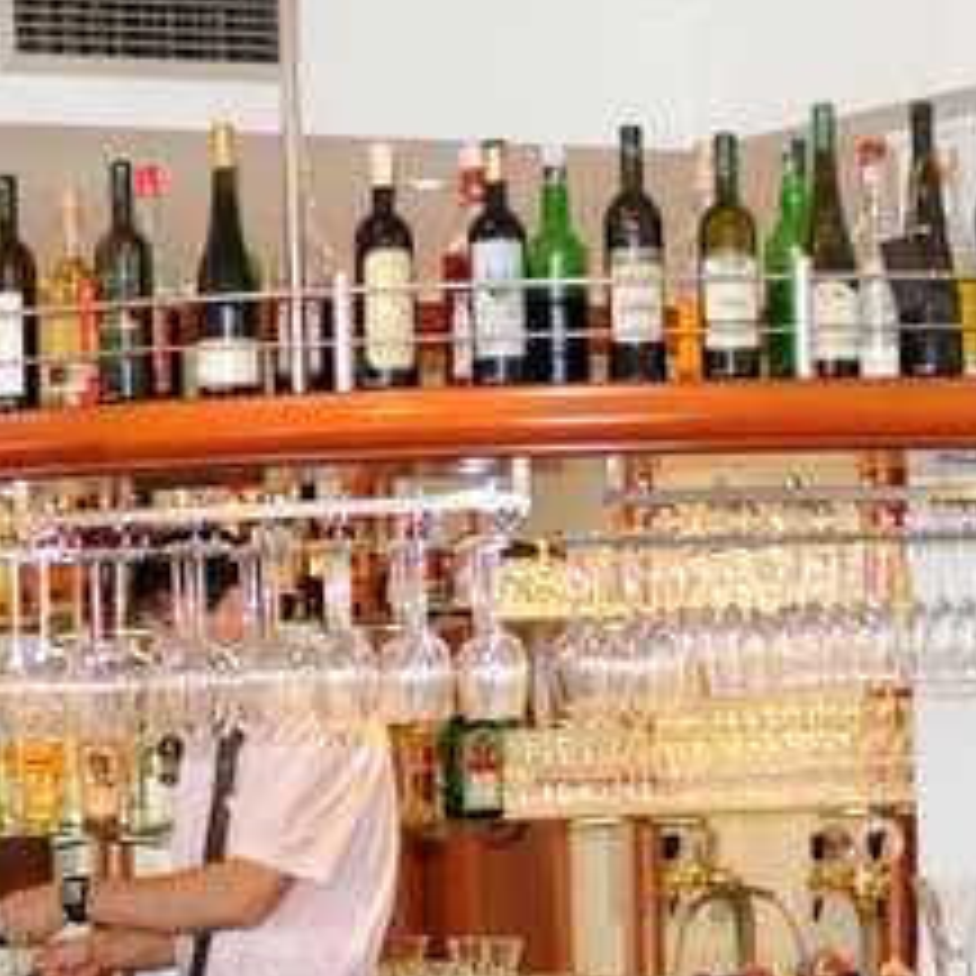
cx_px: 252
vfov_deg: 11.8
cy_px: 738
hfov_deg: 11.9
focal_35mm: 147
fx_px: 4689
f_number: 2
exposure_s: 1/80
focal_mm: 50
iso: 200
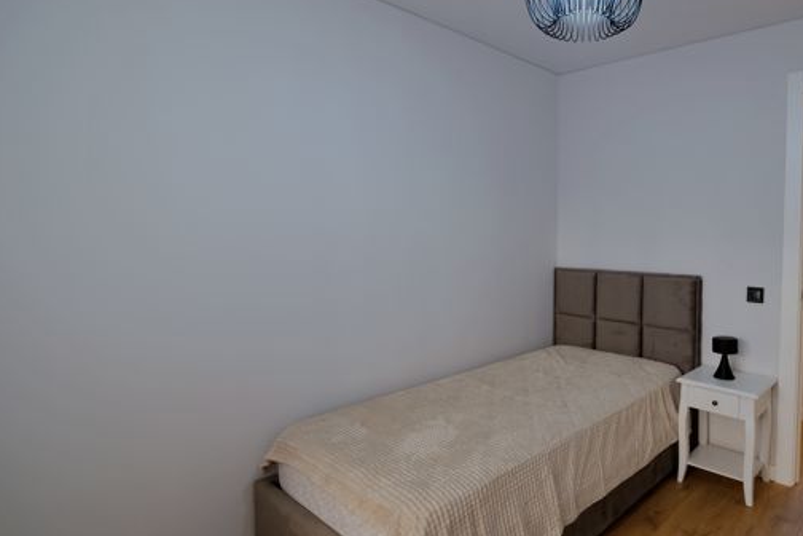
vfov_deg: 59.5
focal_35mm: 21
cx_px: 530
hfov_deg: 78.8
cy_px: 252
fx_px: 468
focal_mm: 10
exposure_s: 1/15
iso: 200
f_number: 4
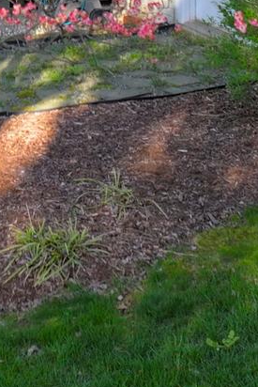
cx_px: -8
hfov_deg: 11.0
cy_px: -172
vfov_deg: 15.4
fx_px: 1332
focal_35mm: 124
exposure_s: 1/320
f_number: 2.8
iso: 140
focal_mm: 12.29
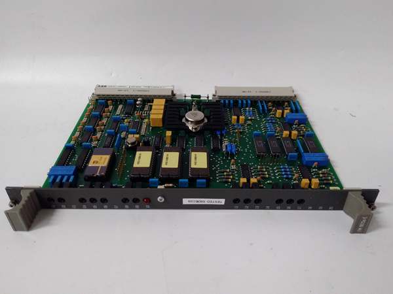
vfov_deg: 51.4
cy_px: 147
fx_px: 307
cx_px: 196
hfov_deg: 65.3
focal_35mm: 27
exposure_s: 1/33
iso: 396
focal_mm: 3.79
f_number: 2
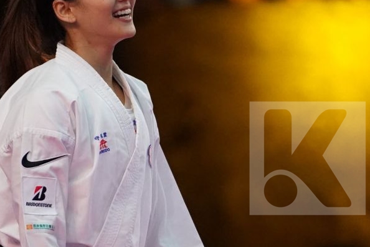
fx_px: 6228
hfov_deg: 3.4
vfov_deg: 2.3
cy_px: 158
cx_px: 97
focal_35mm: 606
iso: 6400
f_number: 2.8
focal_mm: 200
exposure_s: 1/1000
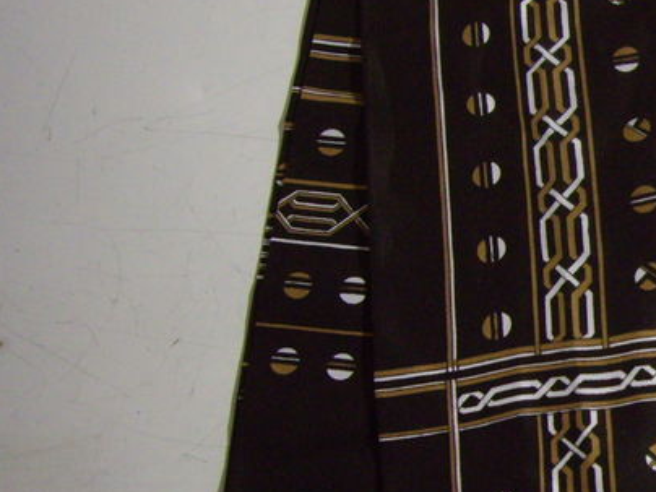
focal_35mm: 94
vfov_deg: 15.7
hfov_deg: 19.5
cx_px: 809
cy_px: 292
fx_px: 1781
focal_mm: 6.2
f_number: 2.7
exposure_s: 1/10
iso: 200
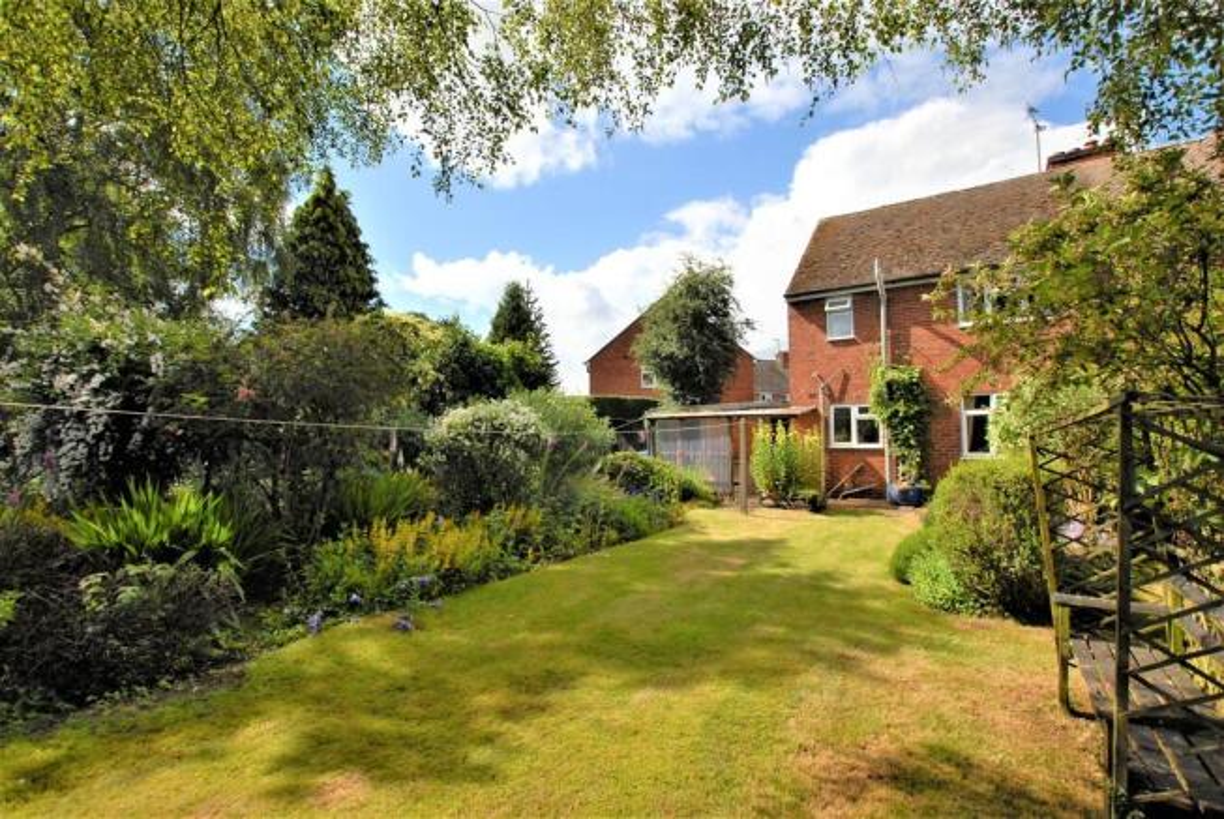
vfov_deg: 77.5
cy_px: 410
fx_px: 511
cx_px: 612
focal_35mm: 15
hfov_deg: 100.3
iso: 200
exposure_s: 1/500
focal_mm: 10
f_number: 7.1
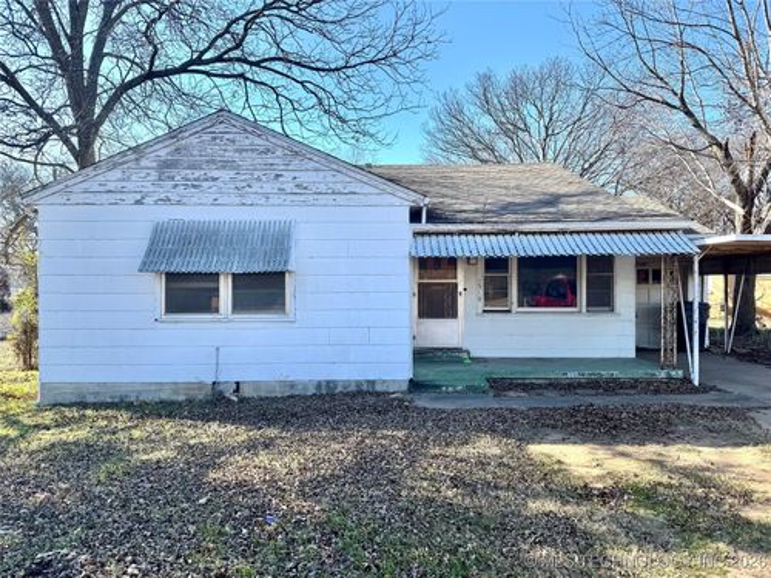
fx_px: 535
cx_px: 386
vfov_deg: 56.8
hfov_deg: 71.6
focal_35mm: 24
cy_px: 289
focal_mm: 6.76
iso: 80
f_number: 1.78
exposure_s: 1/1818
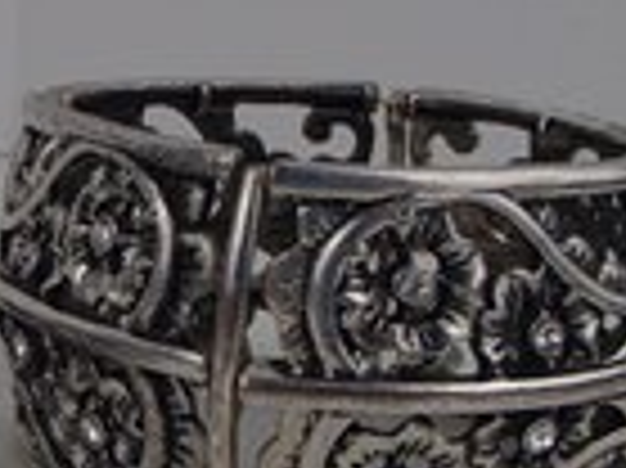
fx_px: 1644
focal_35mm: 91
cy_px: 263
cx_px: -34
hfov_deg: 20.7
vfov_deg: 16.2
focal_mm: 6.64
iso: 125
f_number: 4.7
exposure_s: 1/160
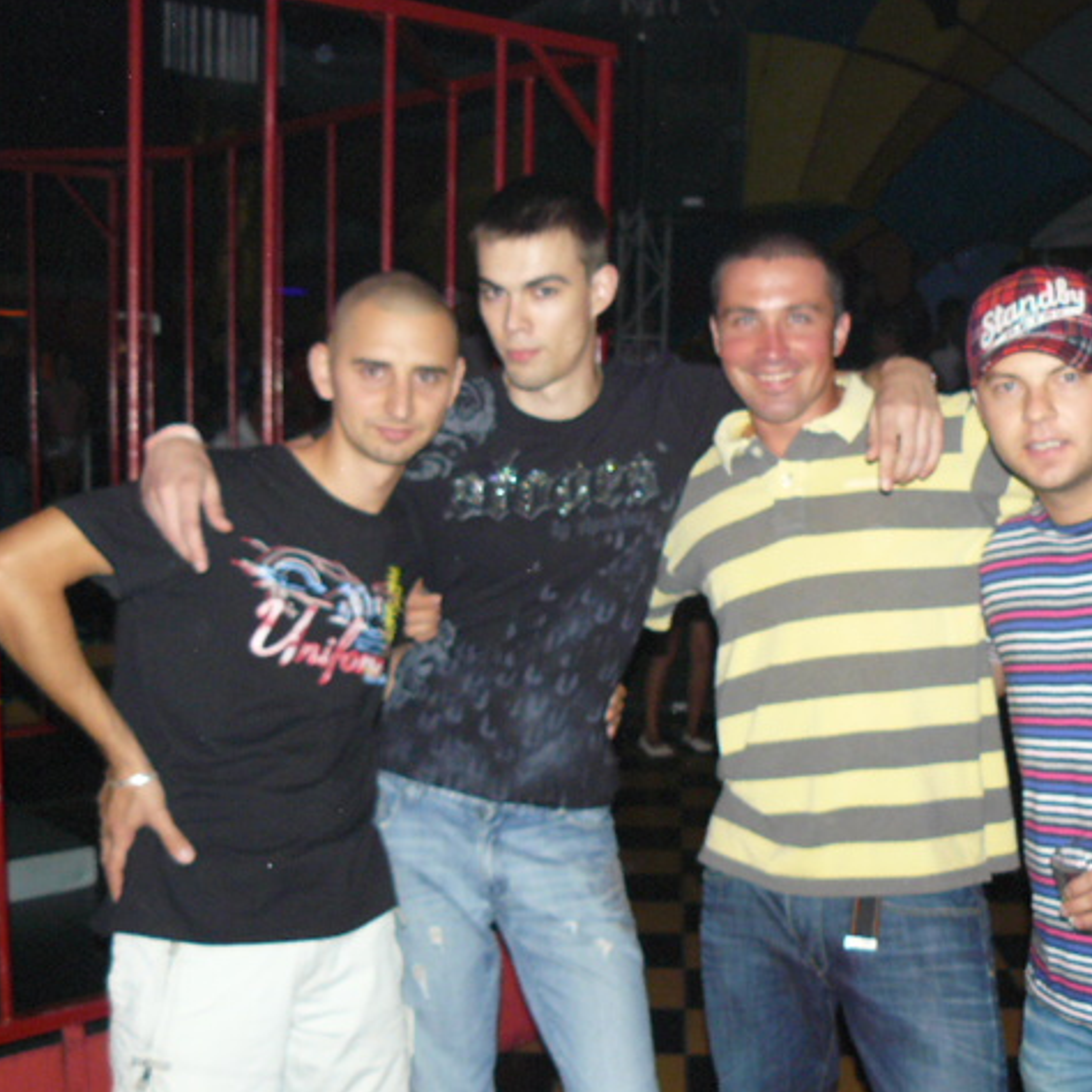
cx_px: 617
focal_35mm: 43
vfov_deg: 39.2
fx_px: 1535
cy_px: 541
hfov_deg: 39.1
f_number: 2.8
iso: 200
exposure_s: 1/25
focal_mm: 6
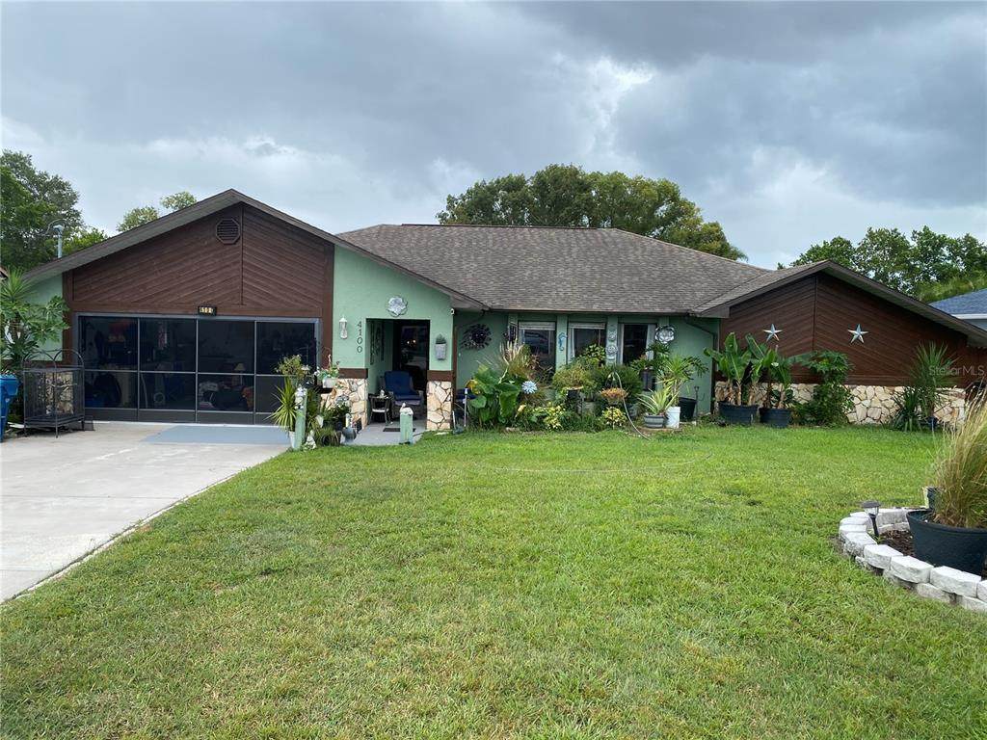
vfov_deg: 53.1
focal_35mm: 26
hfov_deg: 67.3
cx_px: 494
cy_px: 370
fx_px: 741
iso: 32
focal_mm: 4.25
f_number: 1.8
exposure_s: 1/1093
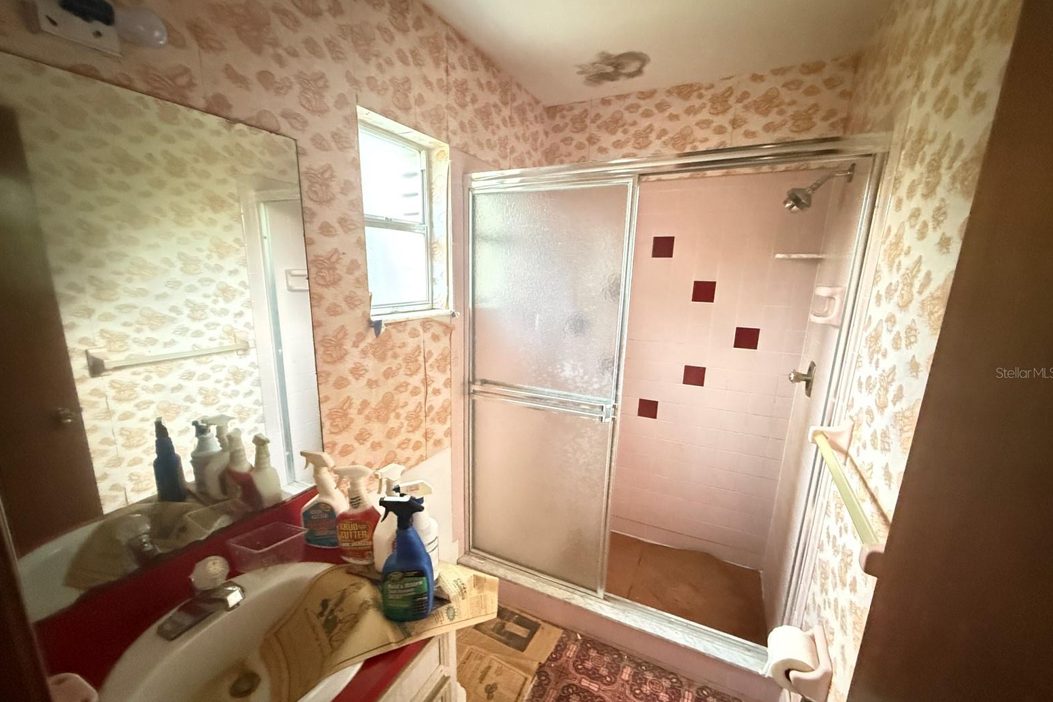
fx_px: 439
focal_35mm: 15
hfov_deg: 100.4
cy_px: 372
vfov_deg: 77.2
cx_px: 517
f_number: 2.2
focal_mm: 2.22
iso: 2500
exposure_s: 1/18
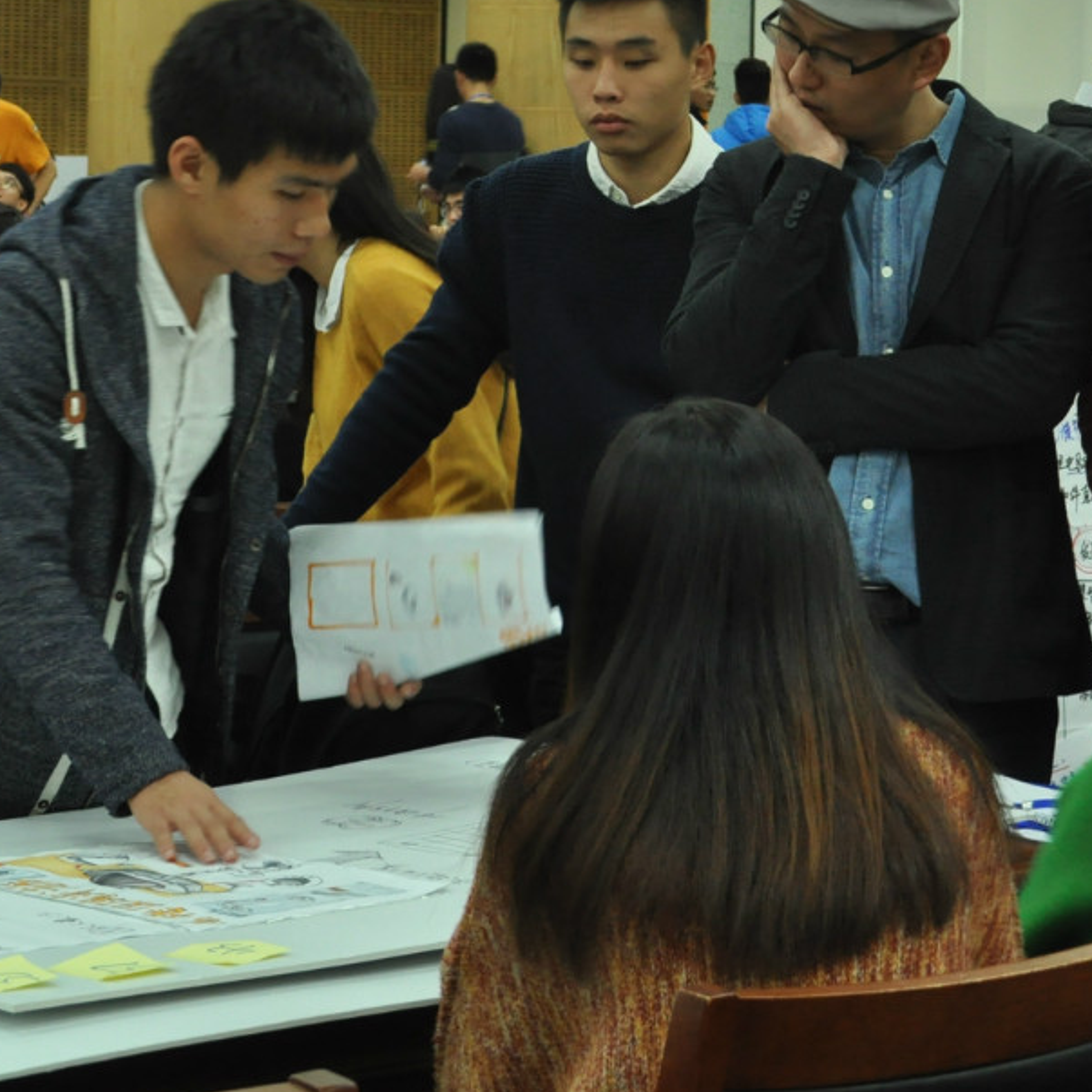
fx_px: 3855
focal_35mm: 108
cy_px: 210
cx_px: 885
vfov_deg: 16.0
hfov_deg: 16.0
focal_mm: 32
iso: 800
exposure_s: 1/25
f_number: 6.3
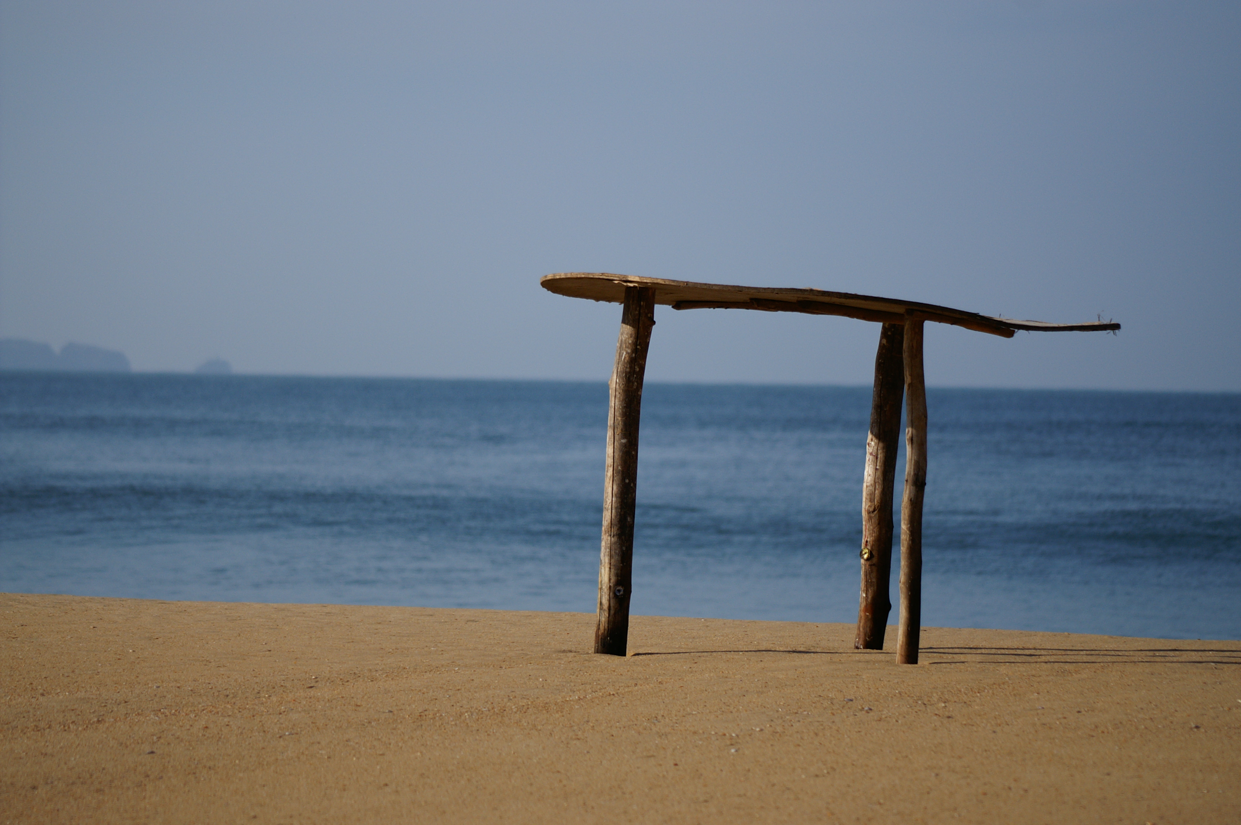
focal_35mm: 150
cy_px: 412
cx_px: 620
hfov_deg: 13.7
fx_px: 5166
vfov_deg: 9.1
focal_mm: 100
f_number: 4.5
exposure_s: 1/3200
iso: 200
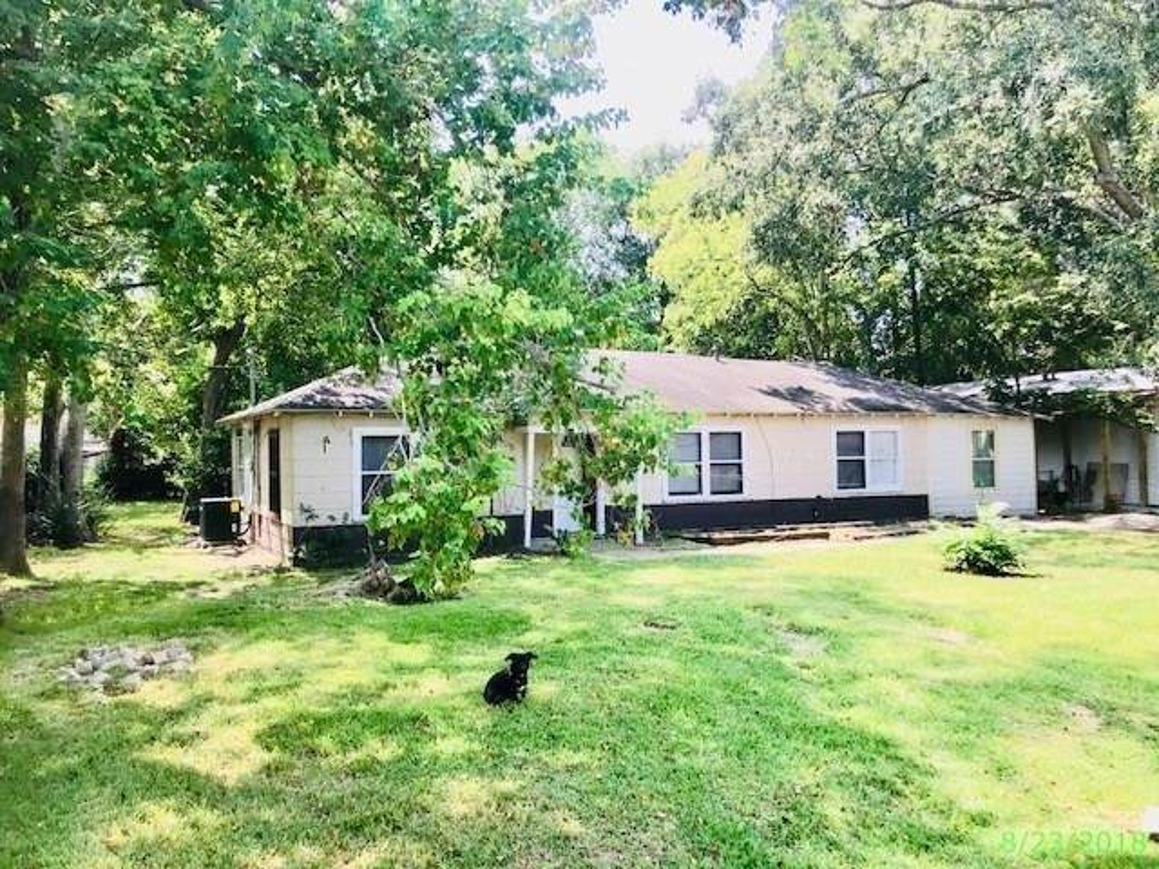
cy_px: 434
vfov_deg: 49.7
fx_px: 937
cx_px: 580
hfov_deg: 63.4
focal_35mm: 28
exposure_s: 1/507
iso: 20
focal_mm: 3.99
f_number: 1.8
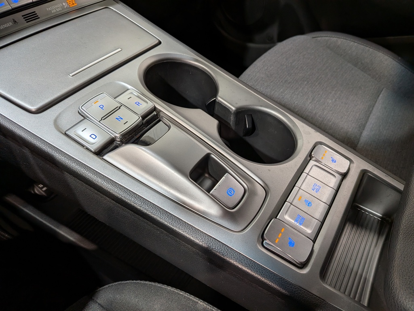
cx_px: 207
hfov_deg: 71.6
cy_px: 156
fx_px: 287
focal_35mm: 24
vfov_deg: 56.8
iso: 26
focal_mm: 4.53
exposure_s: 1/65.7
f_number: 1.7
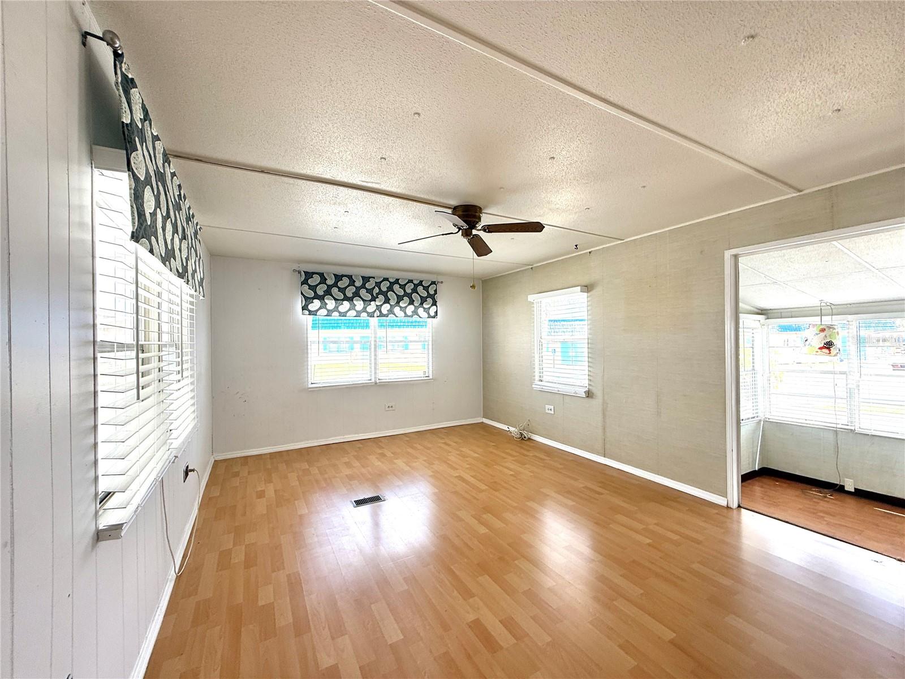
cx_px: 452
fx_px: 366
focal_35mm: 14
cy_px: 340
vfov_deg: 85.7
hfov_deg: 102.1
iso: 64
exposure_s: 1/170
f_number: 2.2
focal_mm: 2.22
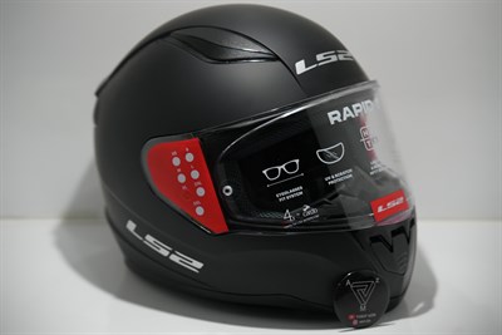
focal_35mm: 85
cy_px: 168
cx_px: 251
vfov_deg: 16.1
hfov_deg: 23.9
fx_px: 1186
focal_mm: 85
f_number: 2.8
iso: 1600
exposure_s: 1/8000
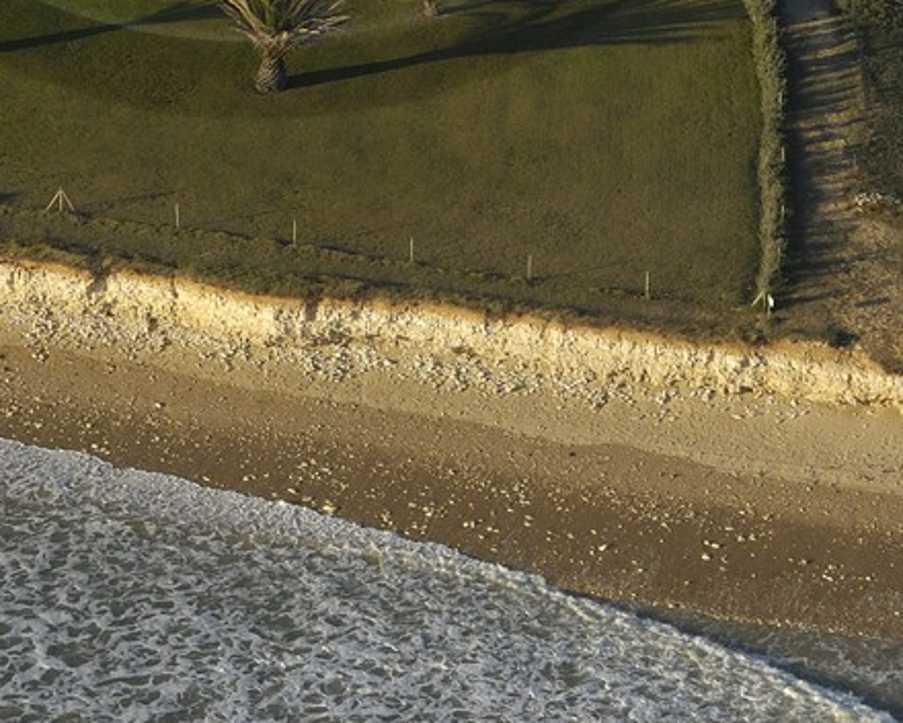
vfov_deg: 2.2
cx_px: 254
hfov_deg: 2.8
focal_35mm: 691
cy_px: -522
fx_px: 18459
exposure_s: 1/640
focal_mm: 135
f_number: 4
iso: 100
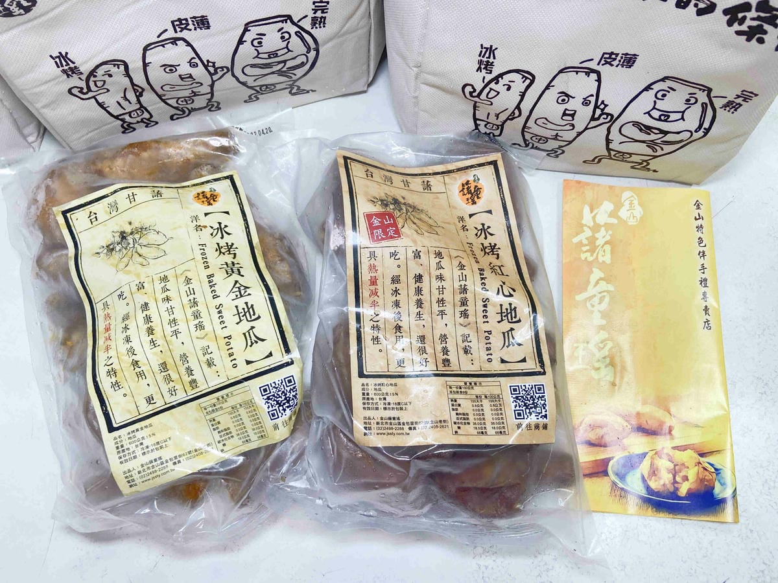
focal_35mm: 26
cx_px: 389
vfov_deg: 53.1
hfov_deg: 67.3
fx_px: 584
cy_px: 292
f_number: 1.8
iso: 80
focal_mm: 4.25
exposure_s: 1/120
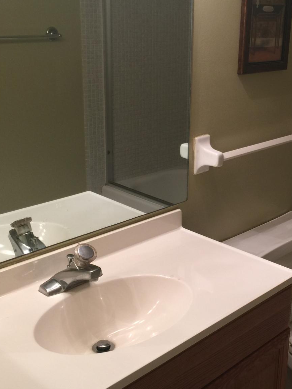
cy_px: 188
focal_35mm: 50
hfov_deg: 28.5
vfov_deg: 38.2
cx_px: 231
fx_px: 562
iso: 32
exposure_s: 1/15
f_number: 2.2
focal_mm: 4.15
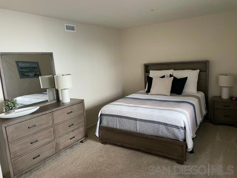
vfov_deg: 53.1
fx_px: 178
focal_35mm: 26
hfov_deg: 67.3
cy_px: 89
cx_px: 118
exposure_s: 1/79
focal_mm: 4.2
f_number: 1.6
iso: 125
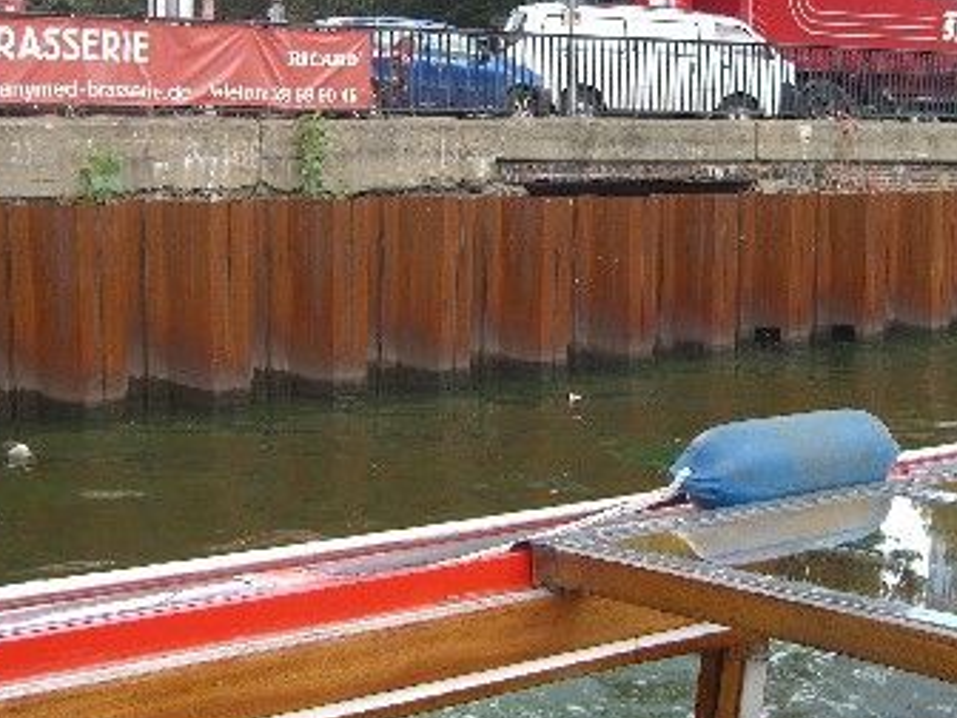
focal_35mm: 66
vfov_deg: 22.2
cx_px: 514
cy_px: 283
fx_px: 1825
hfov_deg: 29.4
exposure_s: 1/250
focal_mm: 7.9
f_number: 2.8
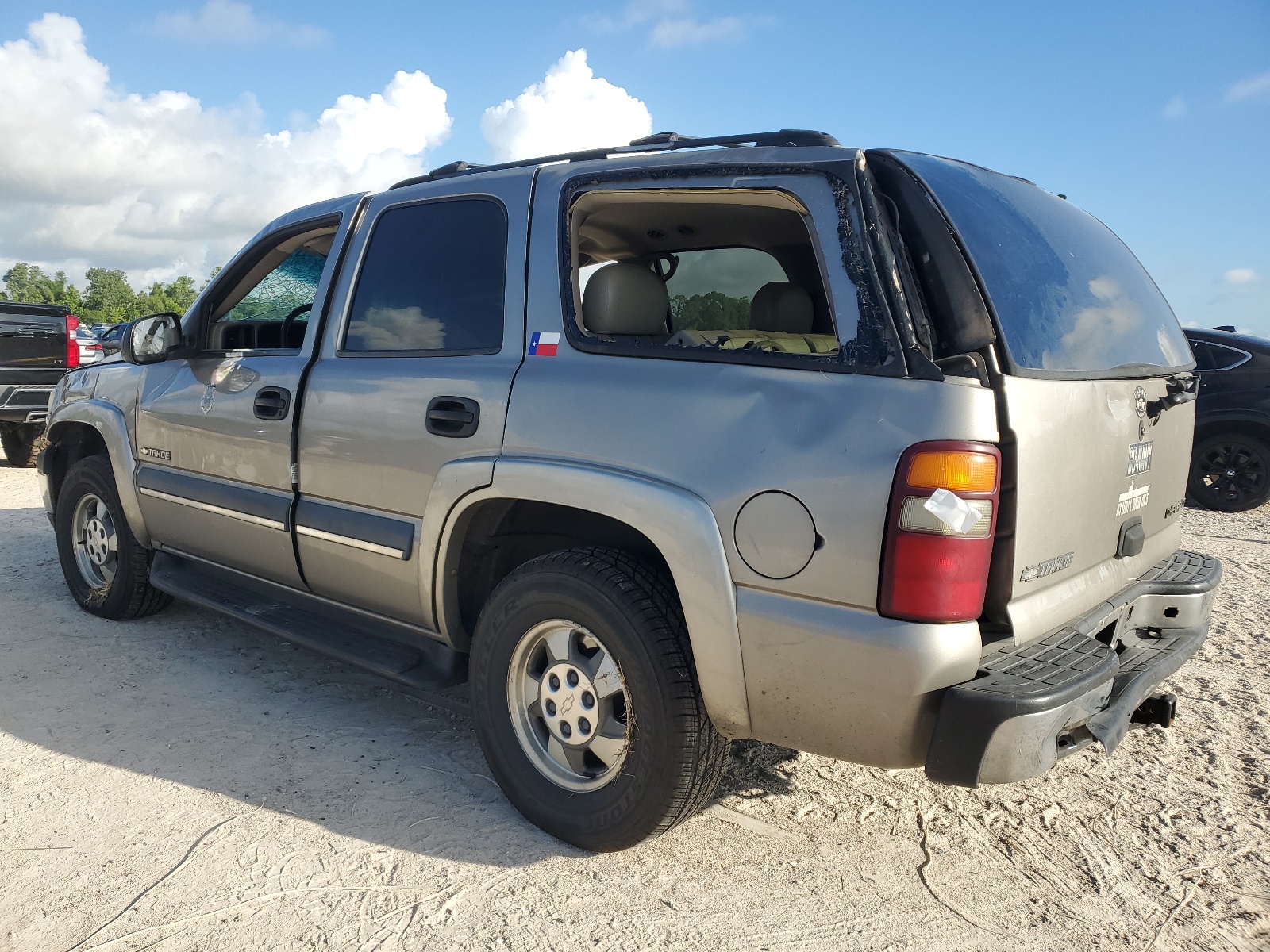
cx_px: 635
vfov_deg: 53.1
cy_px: 476
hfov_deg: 67.3
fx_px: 954
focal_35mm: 26
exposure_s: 1/2000
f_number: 1.5
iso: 50
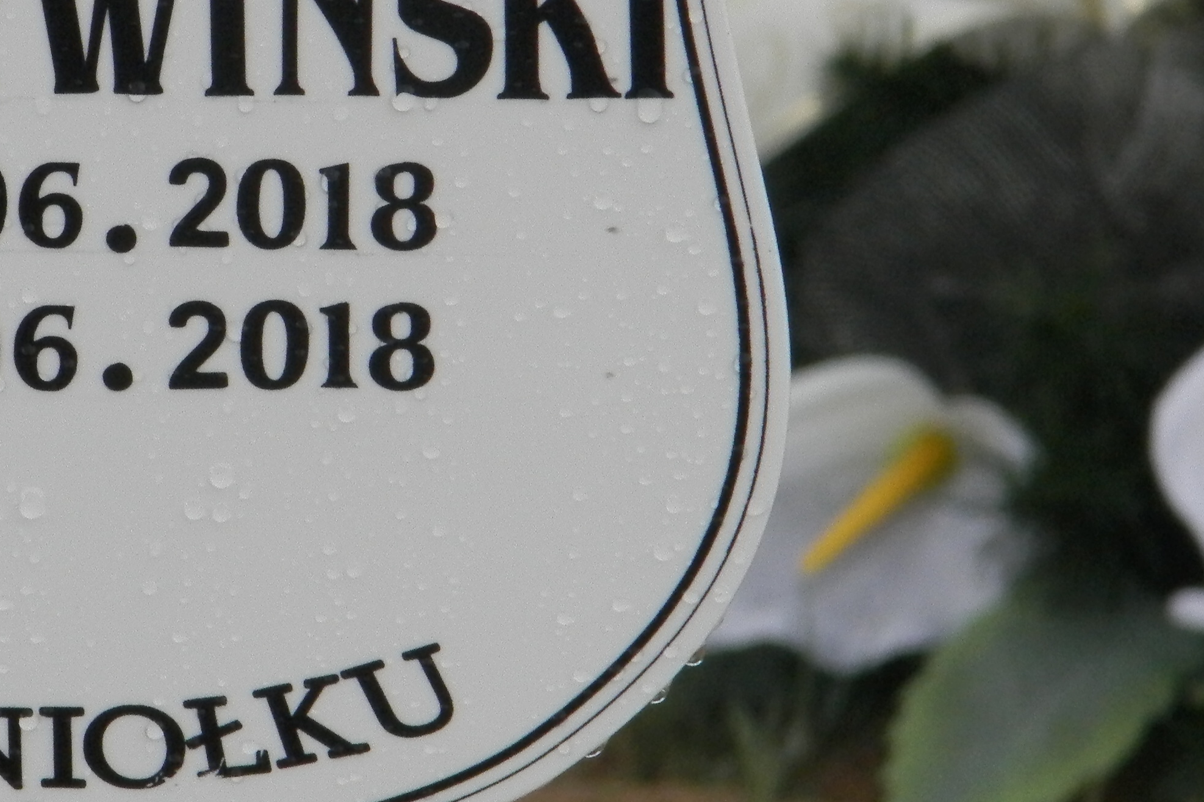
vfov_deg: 3.1
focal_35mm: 437
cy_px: 151
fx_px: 14614
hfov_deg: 4.7
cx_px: 79
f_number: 5.1
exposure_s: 1/200
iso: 200
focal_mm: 32.1
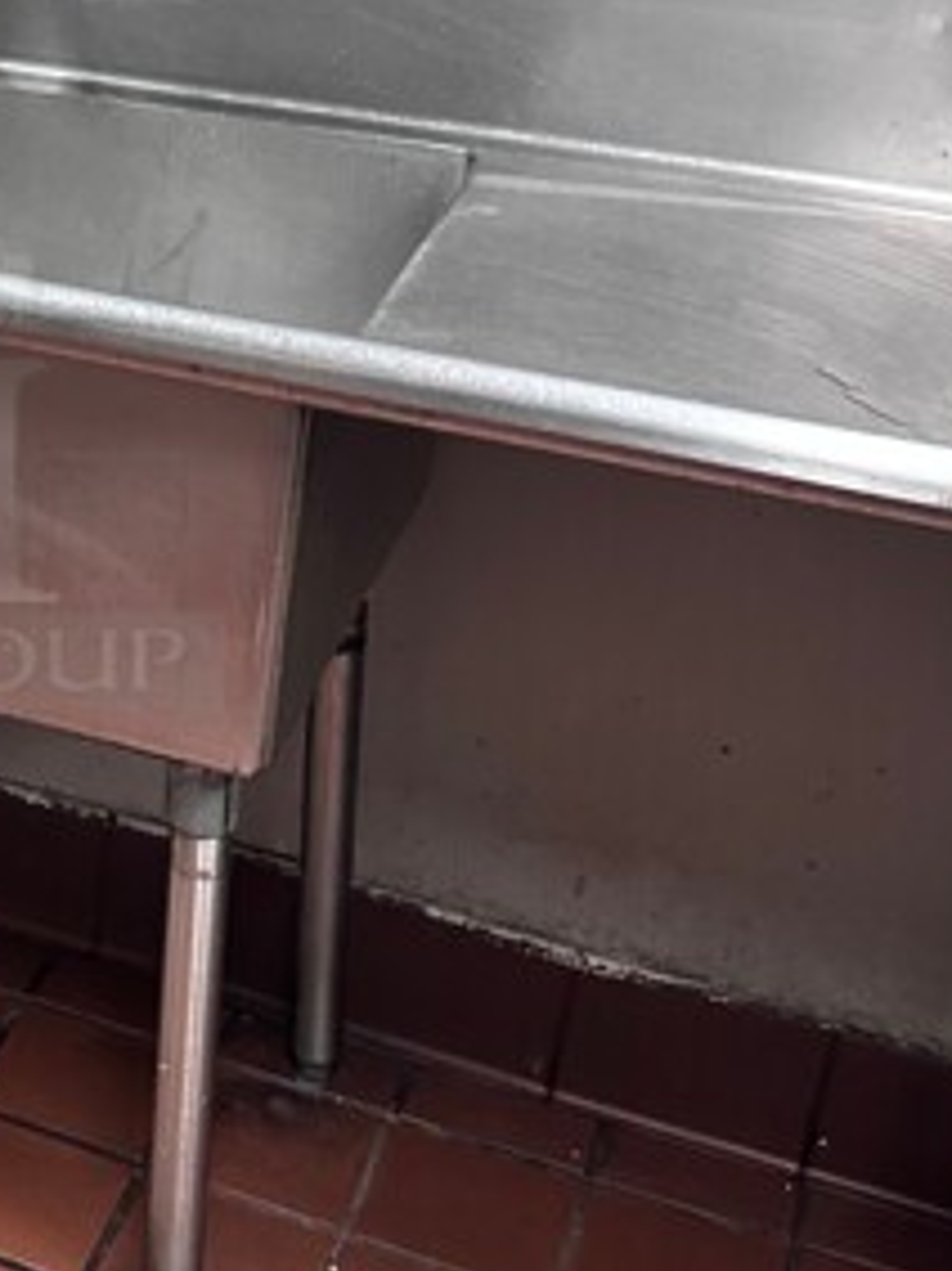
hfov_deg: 19.7
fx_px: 2532
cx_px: -274
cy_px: 474
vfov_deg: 28.1
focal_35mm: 69
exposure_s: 1/60
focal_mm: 6.86
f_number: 1.78
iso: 400
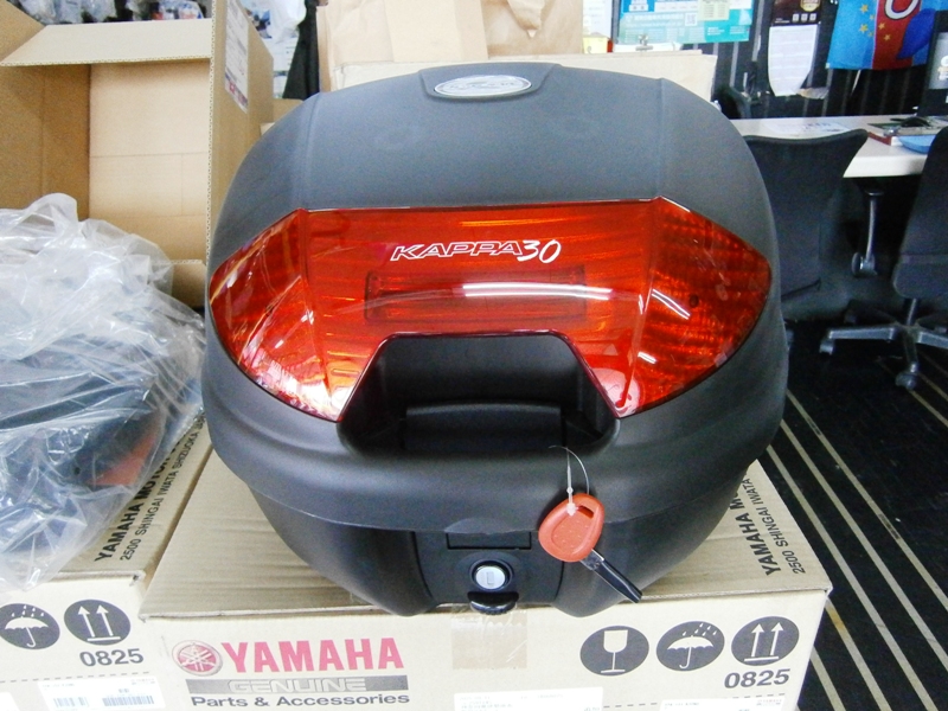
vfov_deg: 53.1
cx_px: 474
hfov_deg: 67.3
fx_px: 712
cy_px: 356
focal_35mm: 26
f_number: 2.8
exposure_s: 1/160
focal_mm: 4.7
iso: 800
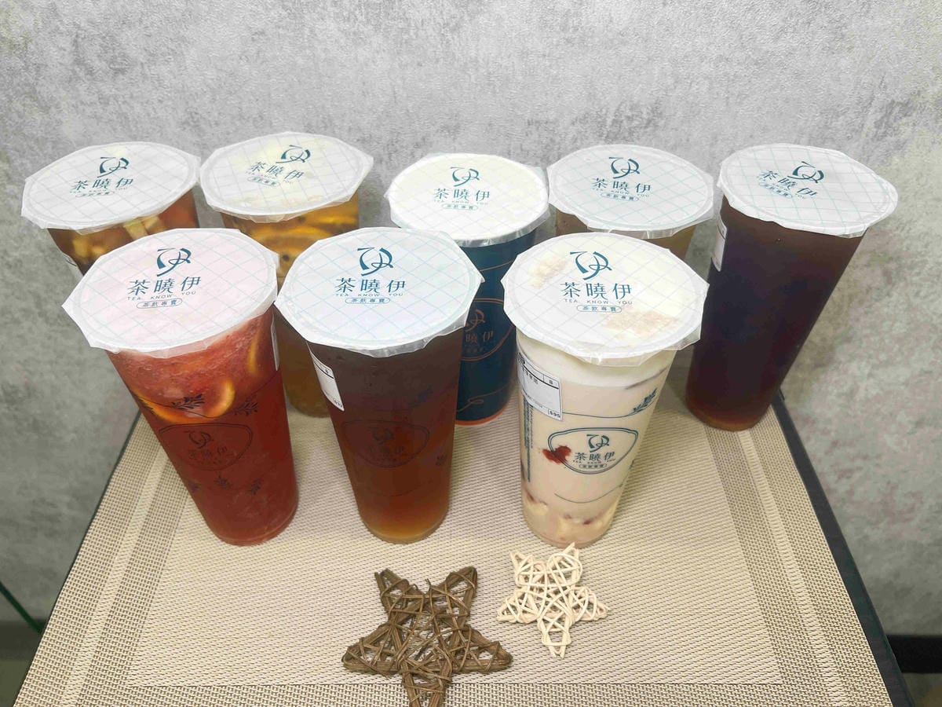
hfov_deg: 67.3
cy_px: 354
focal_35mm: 26
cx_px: 471
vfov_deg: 53.1
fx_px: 708
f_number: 1.5
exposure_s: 1/120
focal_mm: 5.7
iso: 64
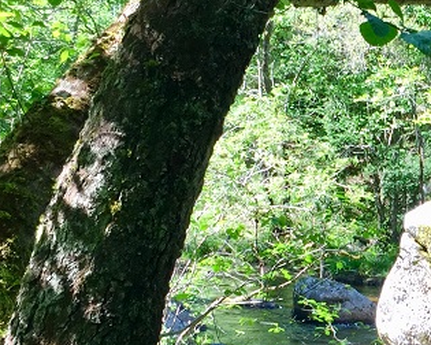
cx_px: 523
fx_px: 1174
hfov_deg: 19.5
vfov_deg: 16.5
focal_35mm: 92
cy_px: 315
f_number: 2.2
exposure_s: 1/131
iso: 32
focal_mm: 4.15
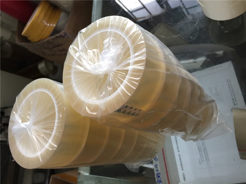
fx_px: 206
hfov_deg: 61.7
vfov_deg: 48.2
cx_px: 123
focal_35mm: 29
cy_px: 92
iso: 100
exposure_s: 1/33
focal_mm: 4.15
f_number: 2.2
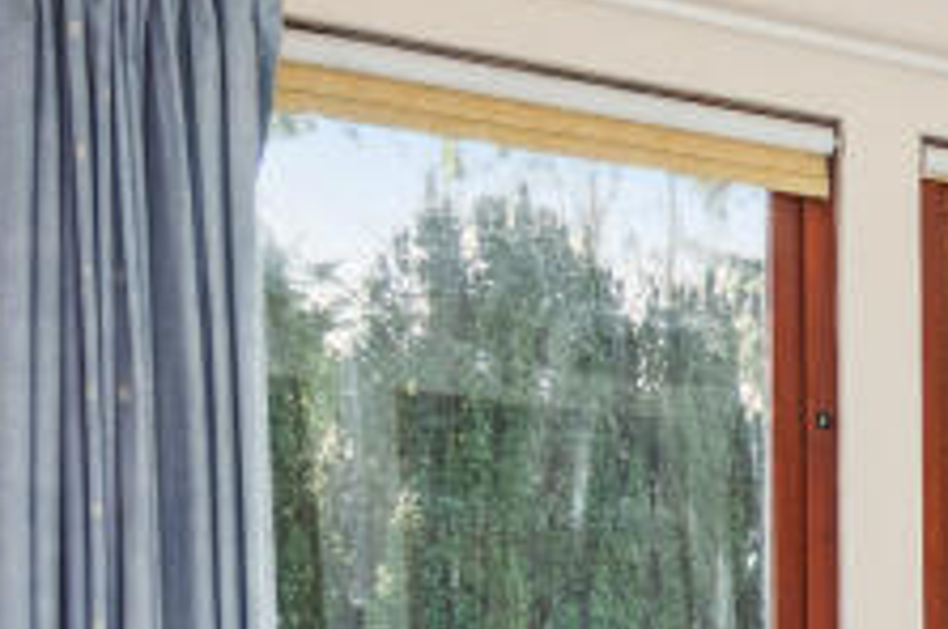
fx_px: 1814
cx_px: 1819
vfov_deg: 19.3
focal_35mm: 69
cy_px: 586
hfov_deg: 19.4
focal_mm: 10
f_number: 8
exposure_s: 1/40
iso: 320
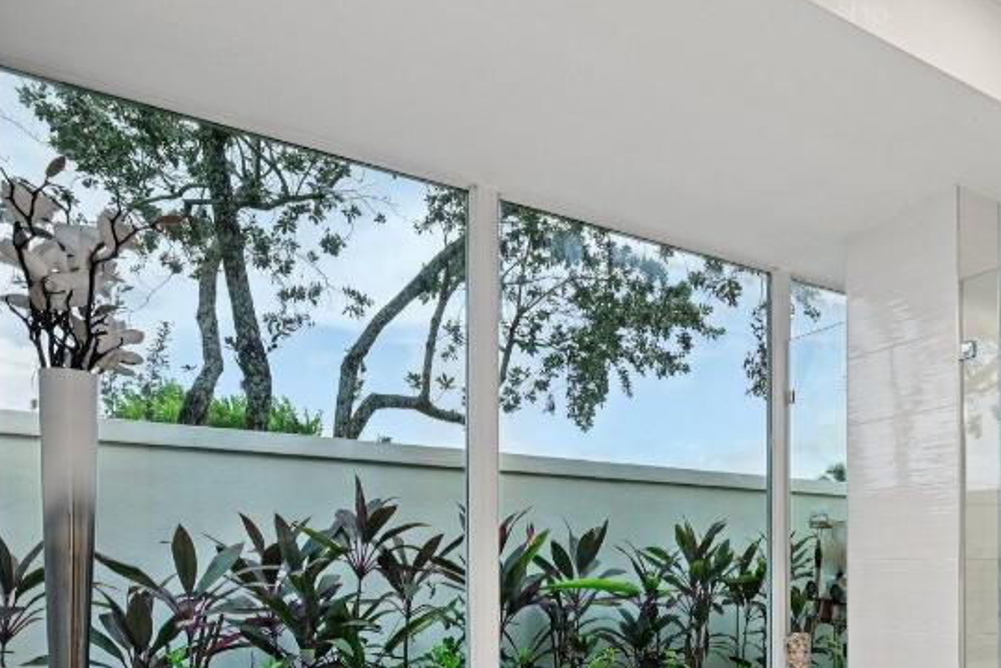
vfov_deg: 40.6
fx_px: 834
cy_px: 588
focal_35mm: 30
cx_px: 821
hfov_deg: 56.7
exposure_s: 1/60
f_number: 8
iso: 800
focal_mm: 14
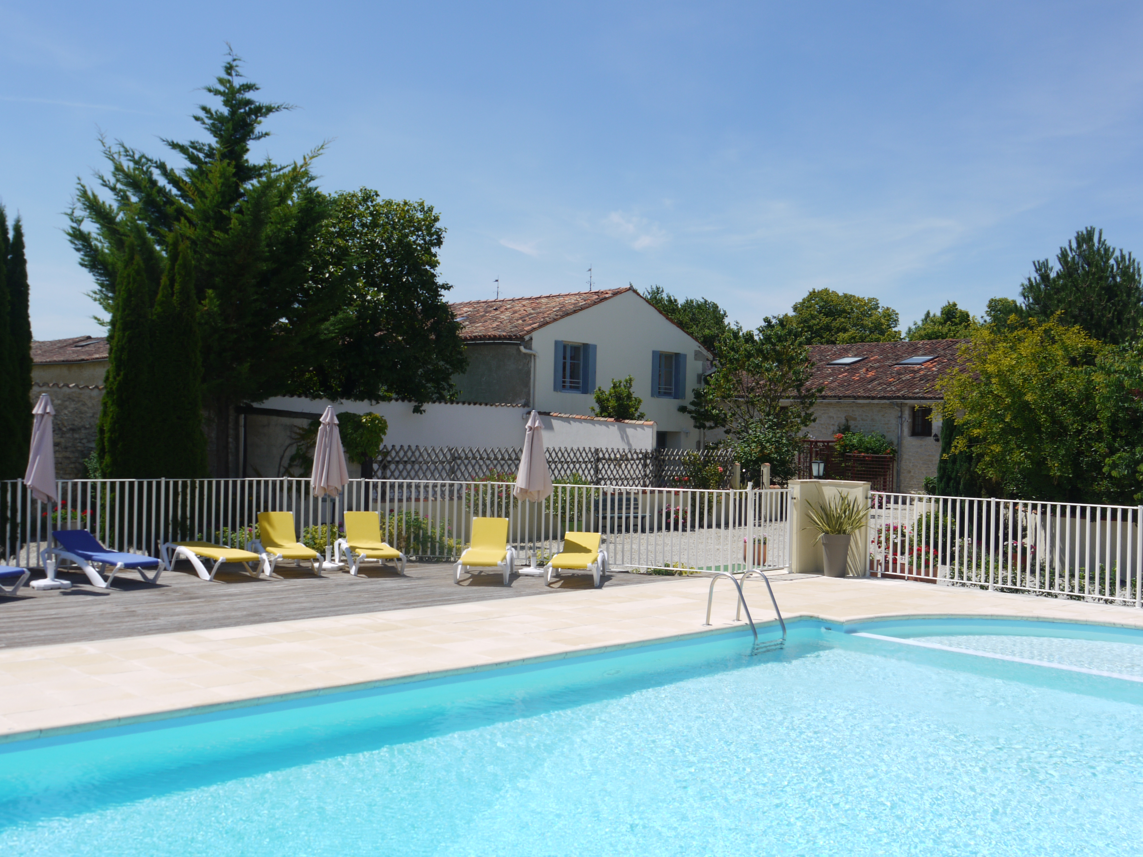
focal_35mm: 36
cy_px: 428
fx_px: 1189
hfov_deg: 51.4
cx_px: 572
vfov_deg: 39.7
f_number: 9
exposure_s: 1/320
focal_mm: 18
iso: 100
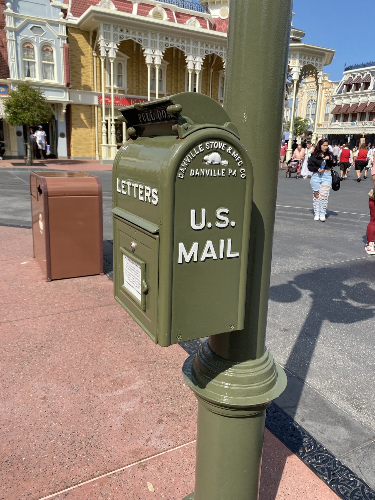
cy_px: 250
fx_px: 376
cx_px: 188
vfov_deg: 67.3
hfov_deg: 53.1
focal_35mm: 26
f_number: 1.8
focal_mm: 4.25
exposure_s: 1/2463
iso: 32
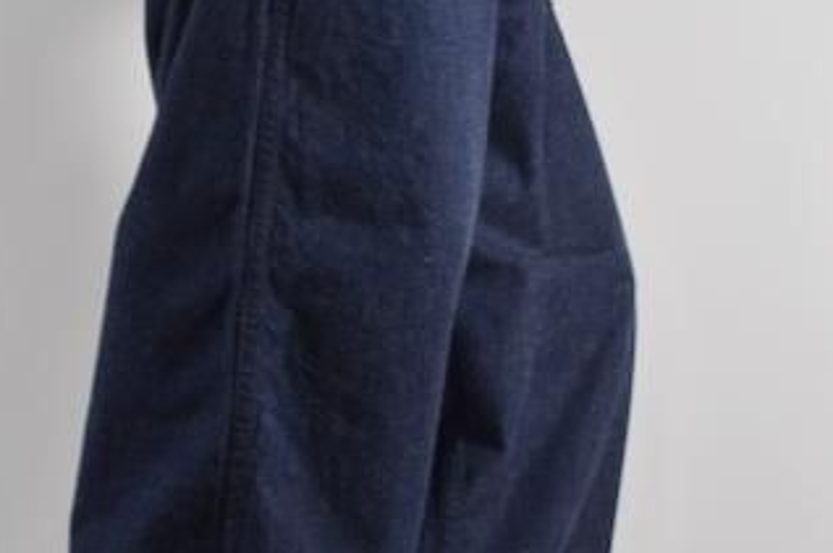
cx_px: 361
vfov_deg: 9.0
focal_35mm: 151
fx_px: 3489
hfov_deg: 13.6
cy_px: 165
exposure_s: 1/125
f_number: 5.6
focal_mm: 40
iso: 800
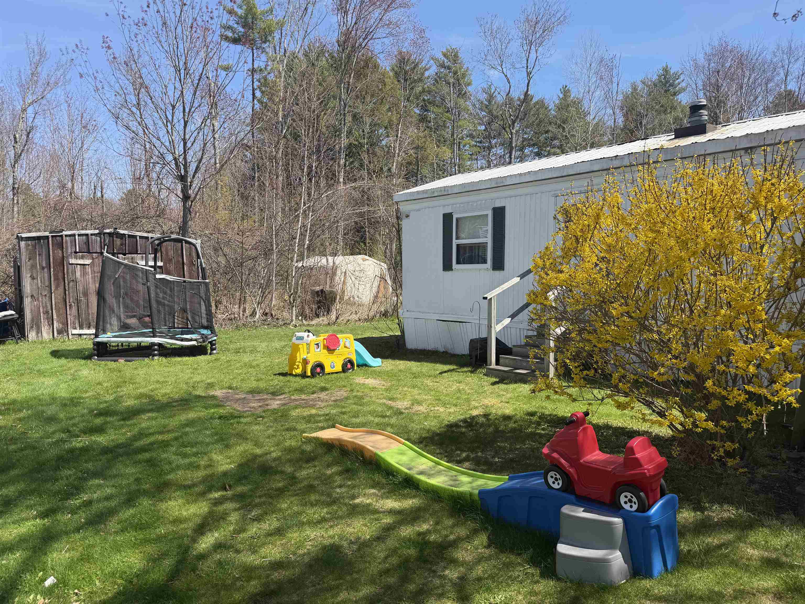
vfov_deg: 56.8
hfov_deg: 71.6
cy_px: 302
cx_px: 402
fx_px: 558
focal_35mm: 24
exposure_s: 1/2703
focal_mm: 6.76
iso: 100
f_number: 1.78
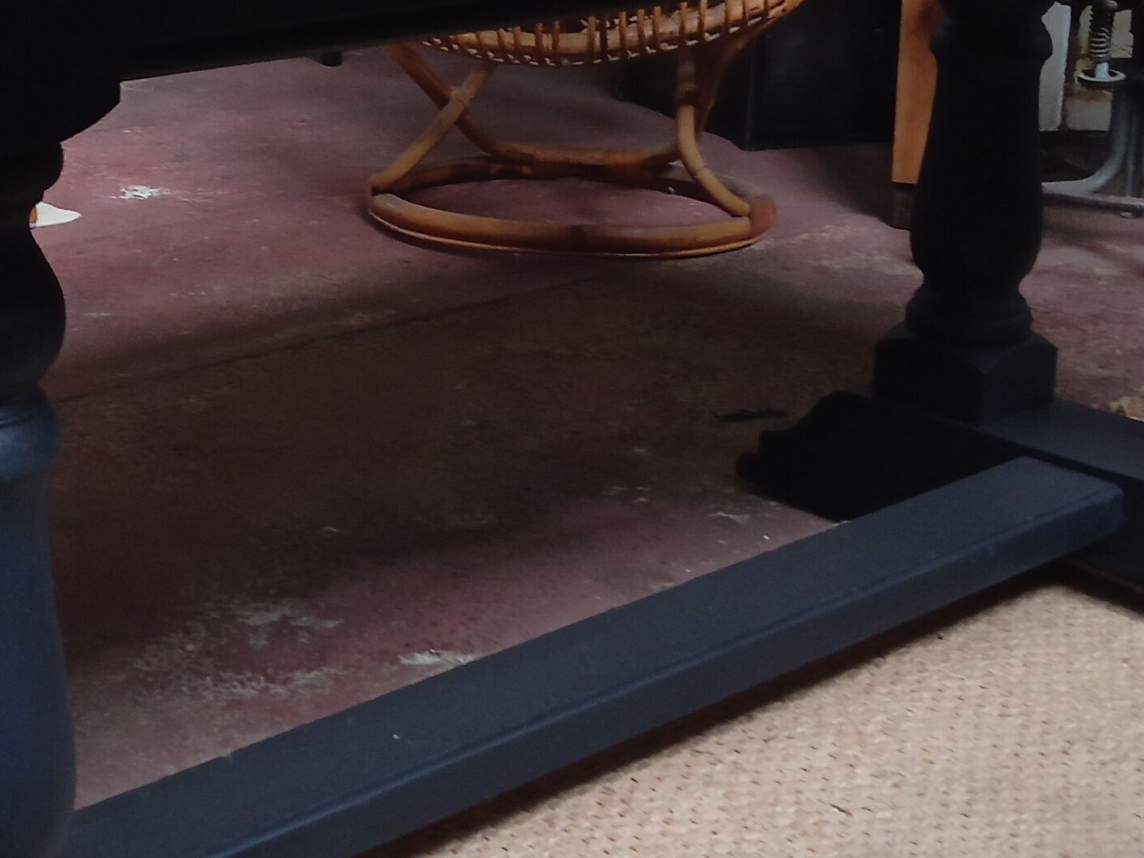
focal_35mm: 77
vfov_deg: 19.0
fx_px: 2545
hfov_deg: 25.2
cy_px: 225
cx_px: 370
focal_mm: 3.46
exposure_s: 1/25
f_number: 2.2
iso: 437
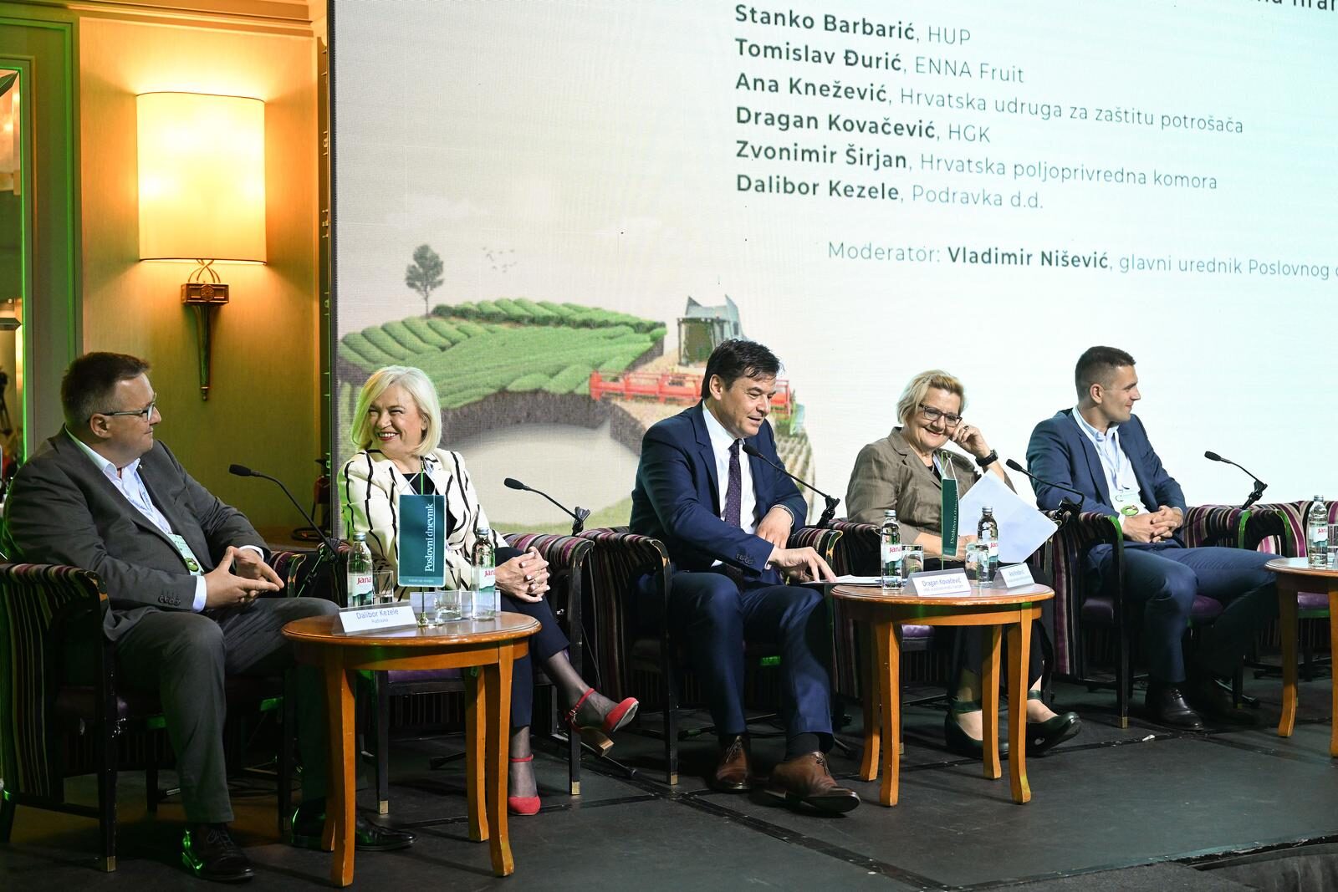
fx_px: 1821
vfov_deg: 27.5
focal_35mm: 49
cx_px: 669
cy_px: 446
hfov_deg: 40.3
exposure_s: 1/160
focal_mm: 49
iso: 3600
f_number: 4
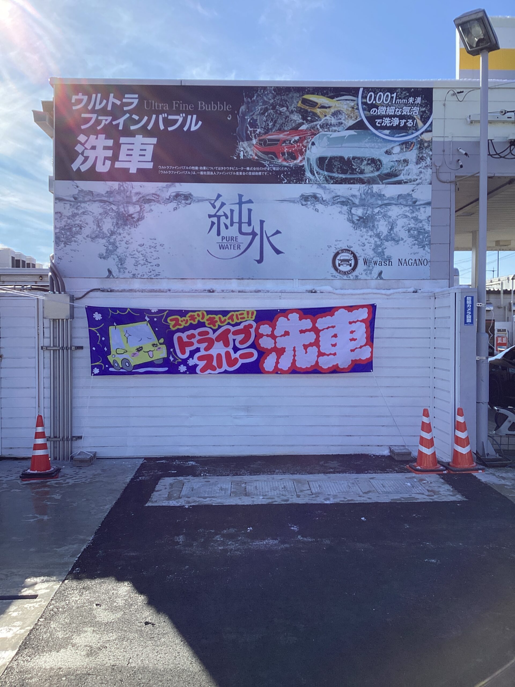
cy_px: 344
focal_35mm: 31
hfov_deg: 45.4
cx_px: 258
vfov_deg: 58.4
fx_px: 615
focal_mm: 3.3
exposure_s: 1/1314
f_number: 2.4
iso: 25
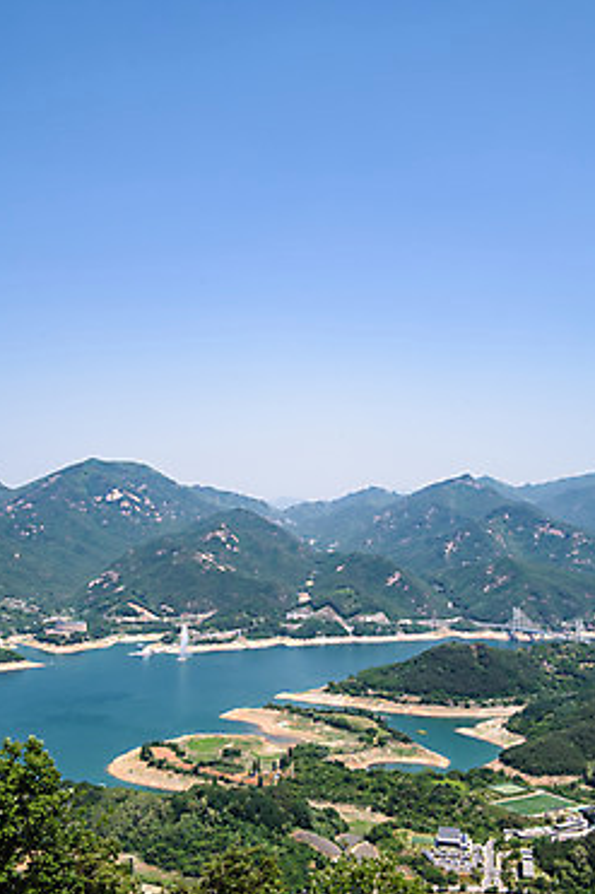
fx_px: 1017
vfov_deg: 47.4
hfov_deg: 32.6
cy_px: 419
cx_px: 290
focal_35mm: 41
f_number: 11
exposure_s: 1/200
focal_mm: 38
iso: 100
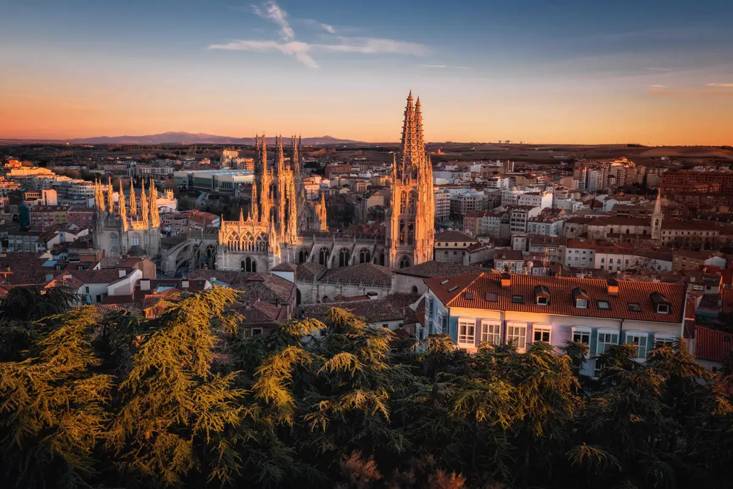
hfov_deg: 61.9
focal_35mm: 30
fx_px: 611
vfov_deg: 43.6
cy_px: 244
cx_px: 366
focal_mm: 30
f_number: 9
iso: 100
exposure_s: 1/25
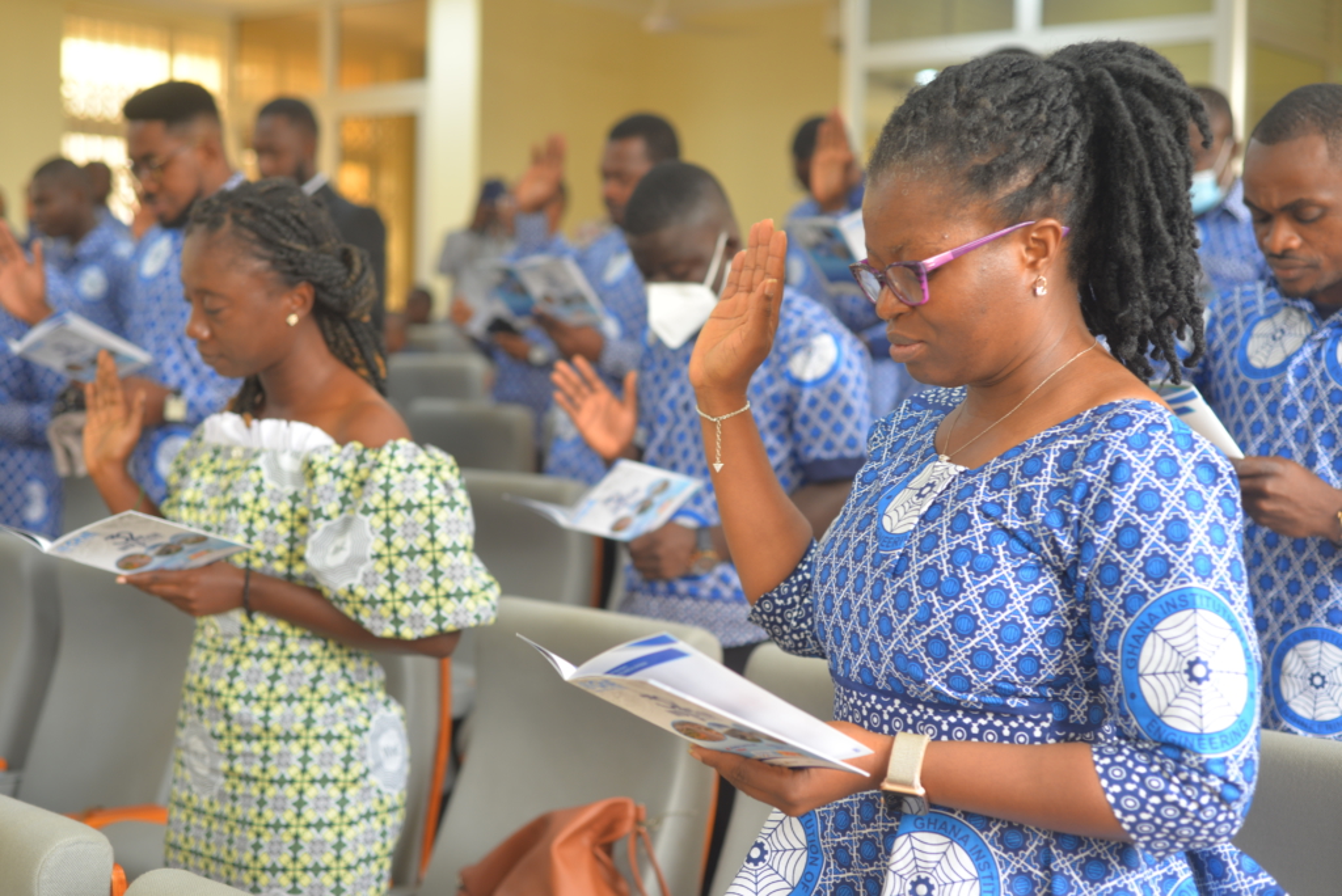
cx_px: 671
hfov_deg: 39.6
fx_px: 1865
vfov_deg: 27.0
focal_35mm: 50
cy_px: 448
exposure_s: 1/30
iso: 250
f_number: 2.8
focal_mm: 50
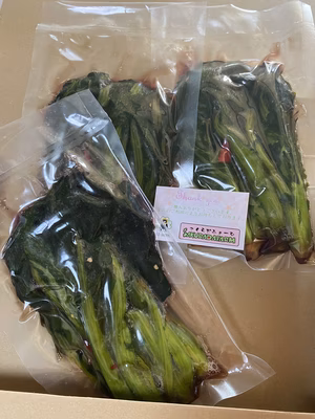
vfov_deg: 67.3
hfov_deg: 53.1
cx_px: 158
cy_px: 210
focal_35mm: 26
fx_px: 315
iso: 160
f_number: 1.8
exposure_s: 1/60
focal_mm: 4.25
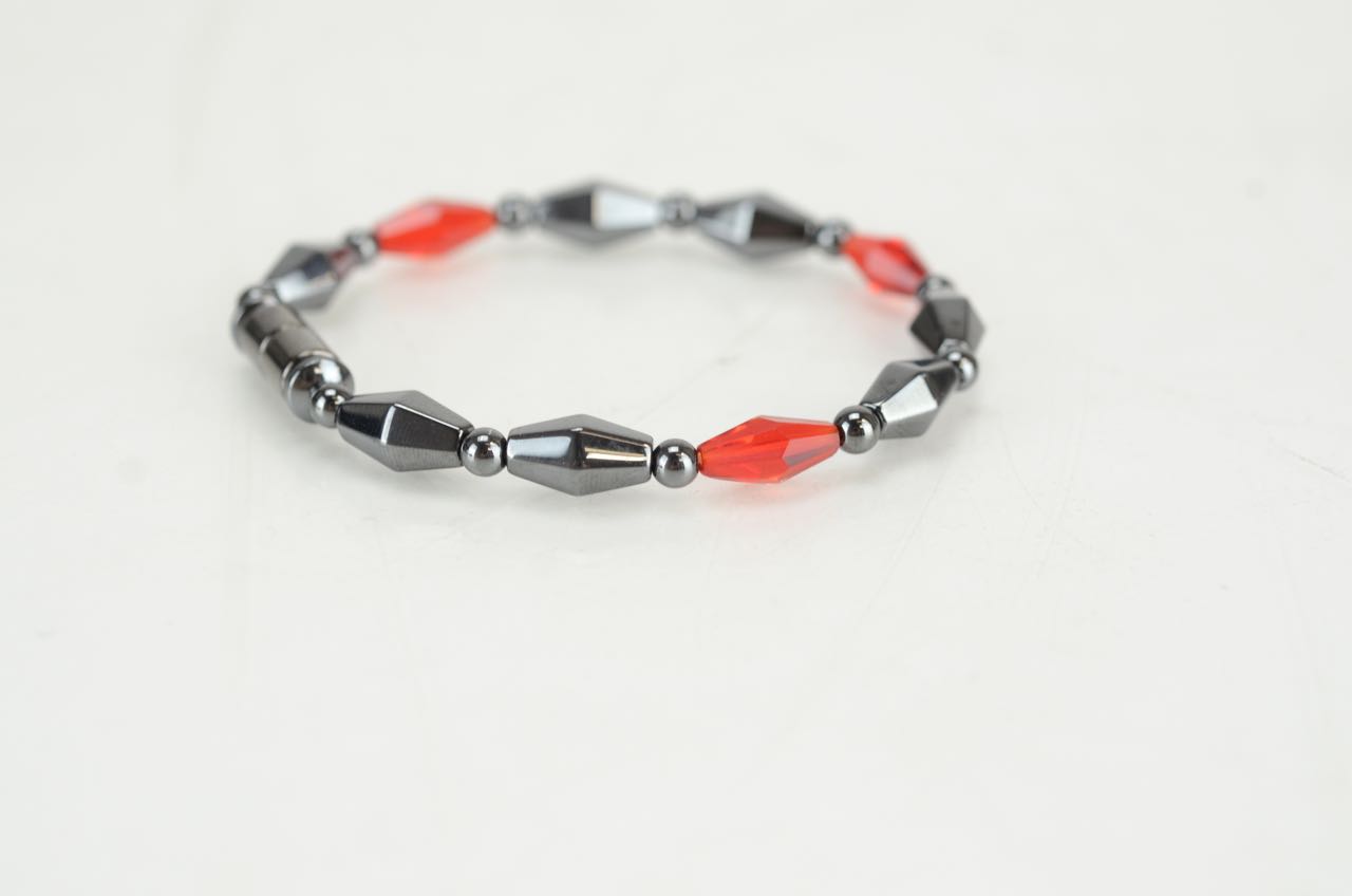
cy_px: 448
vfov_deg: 15.1
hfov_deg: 22.7
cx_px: 676
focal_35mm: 90
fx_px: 3373
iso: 640
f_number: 6.3
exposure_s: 1/125
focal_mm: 60
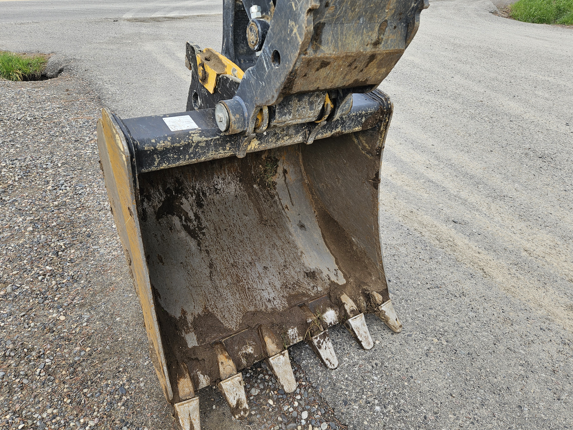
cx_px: 290
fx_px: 414
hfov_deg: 69.4
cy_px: 206
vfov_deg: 54.9
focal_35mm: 25
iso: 25
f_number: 1.8
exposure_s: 1/449
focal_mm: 5.4
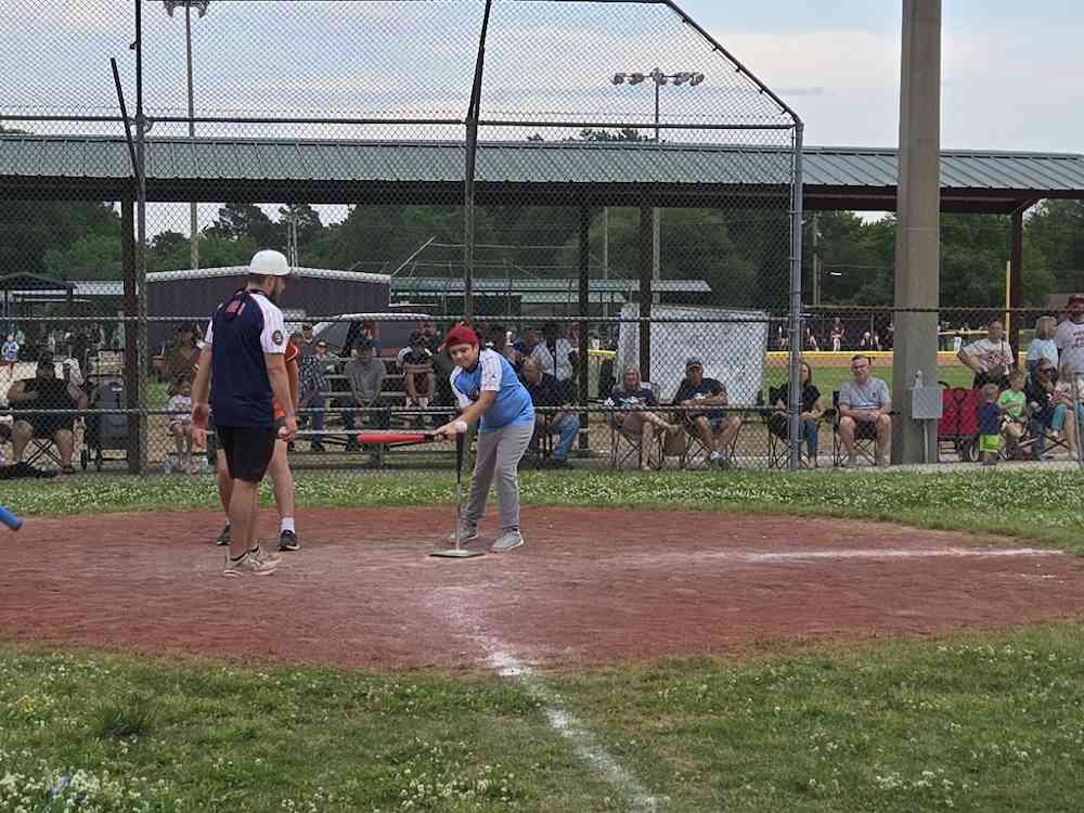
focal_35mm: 23
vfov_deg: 58.9
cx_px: 542
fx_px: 720
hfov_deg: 73.9
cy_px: 406
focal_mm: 5.4
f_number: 1.8
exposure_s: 1/309
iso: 25
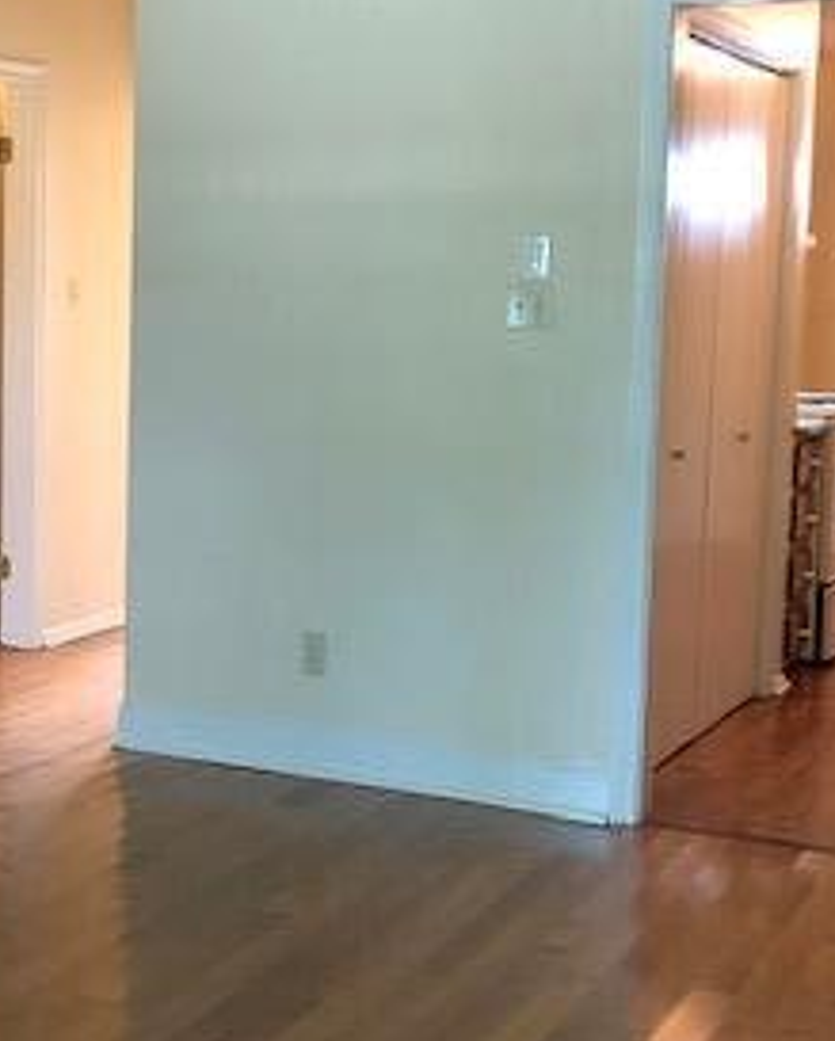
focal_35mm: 64
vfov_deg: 29.5
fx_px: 1974
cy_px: 507
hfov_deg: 23.0
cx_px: 19
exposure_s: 1/11
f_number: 1.8
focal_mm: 3.99
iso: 100
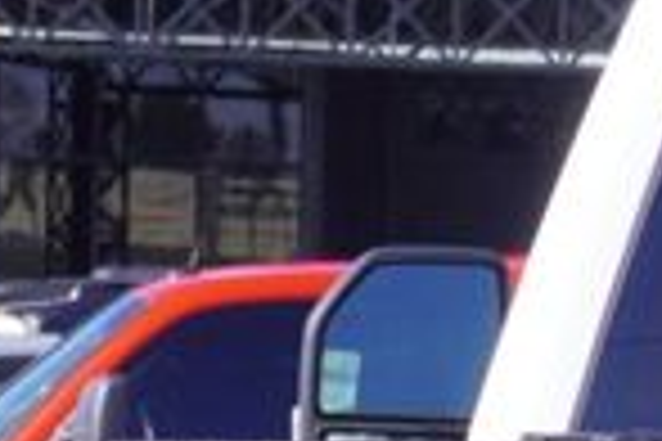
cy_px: 1246
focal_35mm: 448
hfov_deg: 4.5
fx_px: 8246
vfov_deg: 3.0
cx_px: 1446
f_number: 9
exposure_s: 1/125
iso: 100
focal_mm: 43
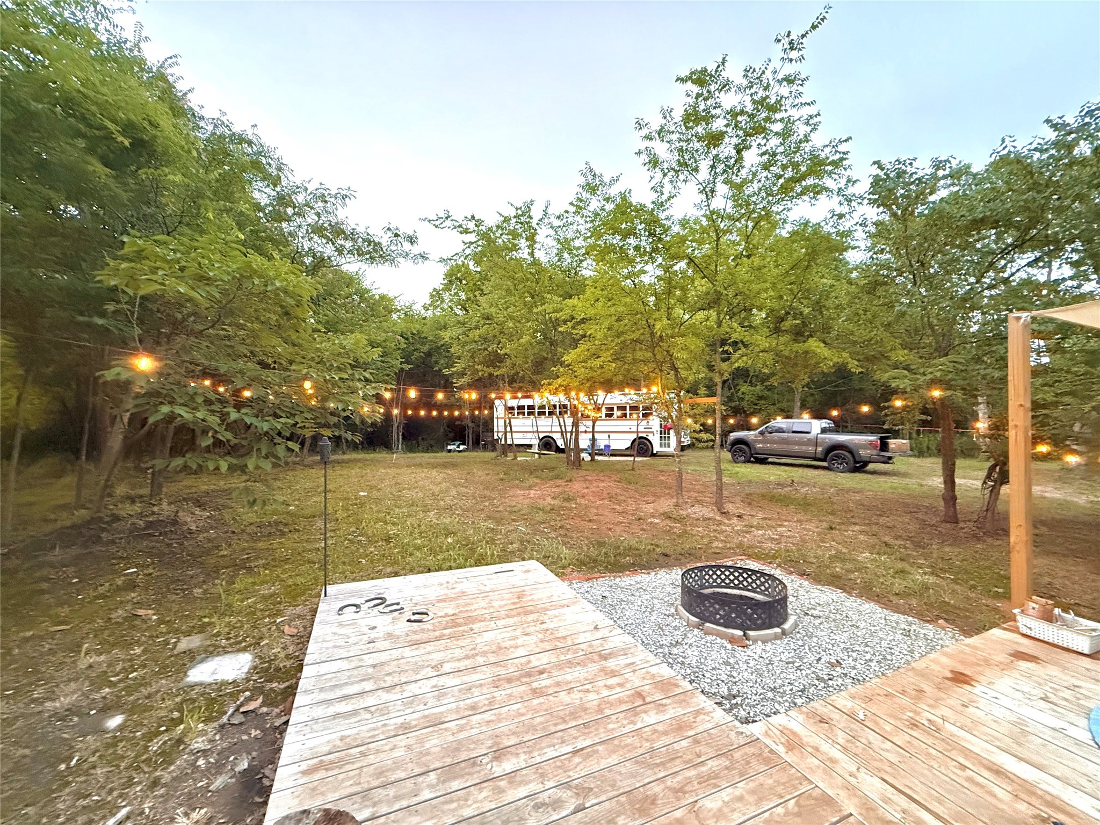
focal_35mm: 14
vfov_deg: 85.7
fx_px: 445
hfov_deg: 102.1
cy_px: 412
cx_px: 550
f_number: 2.2
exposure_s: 1/40
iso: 1000
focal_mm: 2.22
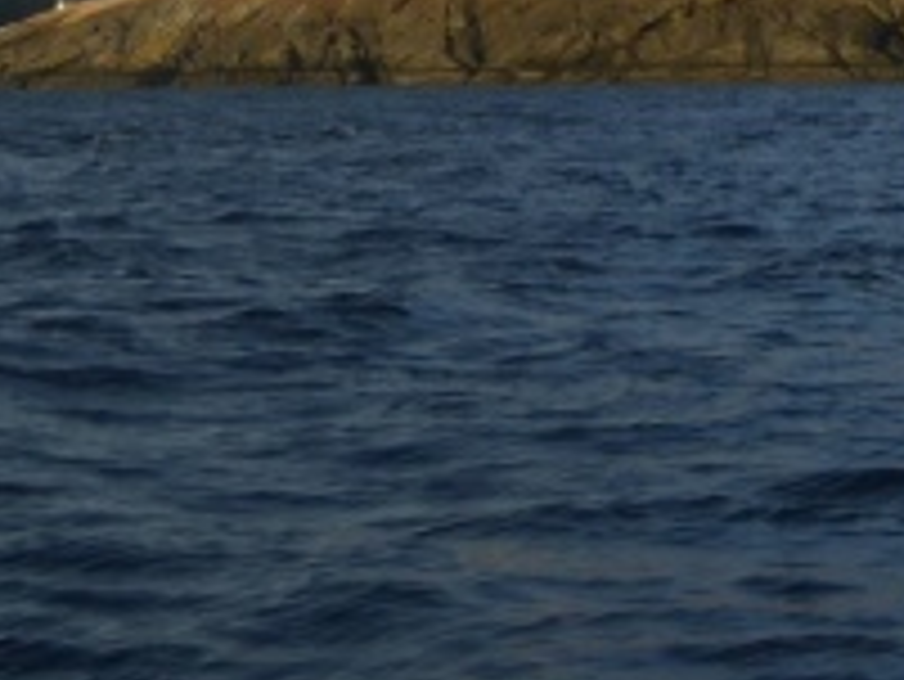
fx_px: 4050
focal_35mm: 155
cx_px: 1034
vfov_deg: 9.3
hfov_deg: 12.5
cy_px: -387
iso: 100
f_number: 3.7
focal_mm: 6.7
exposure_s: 1/400
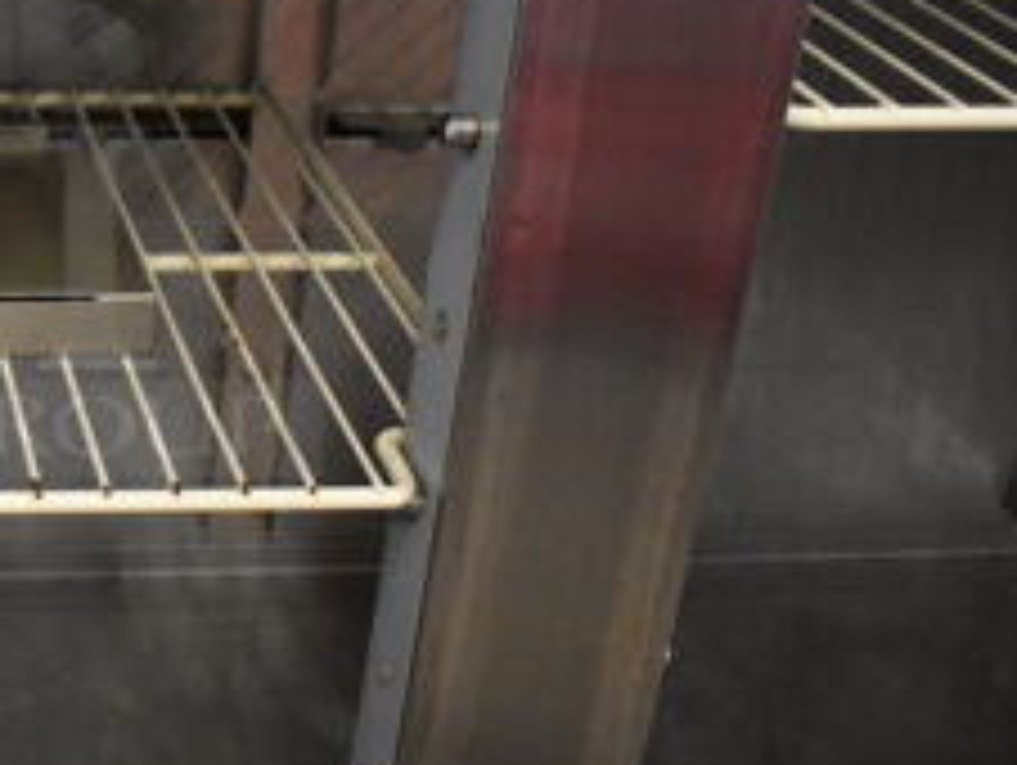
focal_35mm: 70
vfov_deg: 21.0
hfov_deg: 25.2
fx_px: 2059
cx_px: -176
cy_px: 238
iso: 4500
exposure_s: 1/125
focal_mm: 18
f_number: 3.5
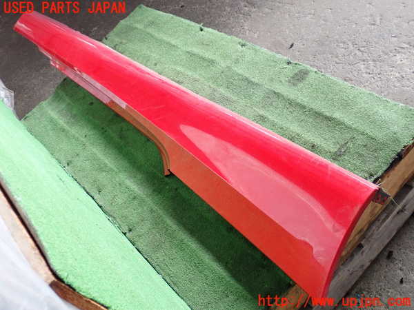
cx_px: 207
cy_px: 155
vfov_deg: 35.1
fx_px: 490
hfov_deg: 45.8
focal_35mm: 41
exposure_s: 1/125
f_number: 2.8
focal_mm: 7.31
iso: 320
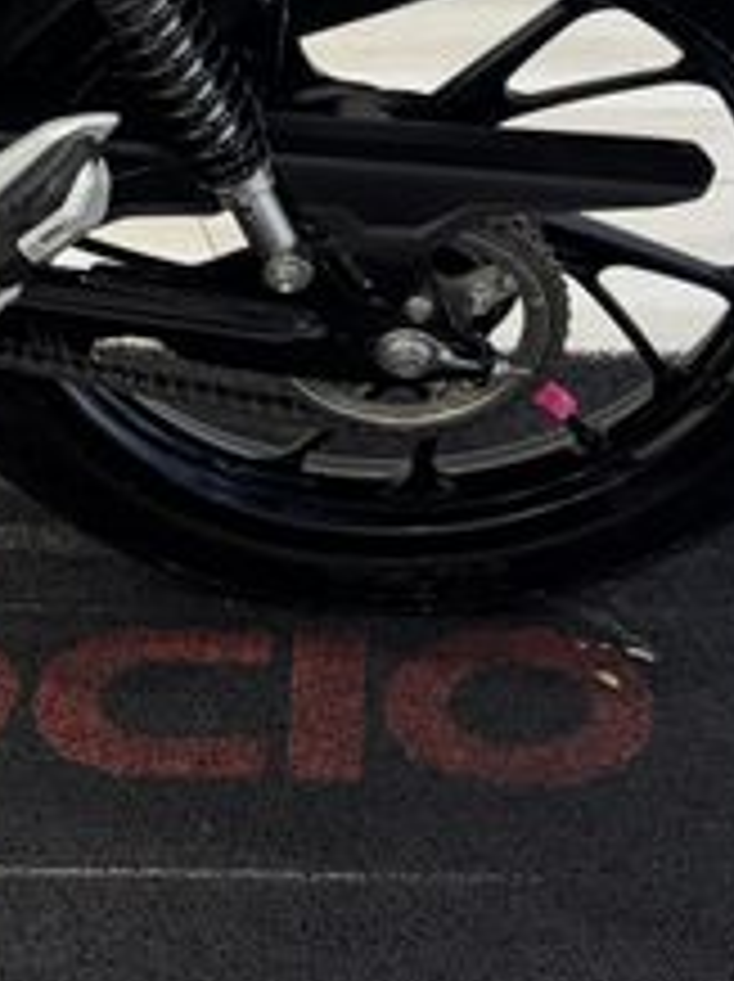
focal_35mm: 114
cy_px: -207
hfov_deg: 12.2
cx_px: -448
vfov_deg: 16.5
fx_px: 3229
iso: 200
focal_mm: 5.96
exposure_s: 1/60
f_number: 1.6
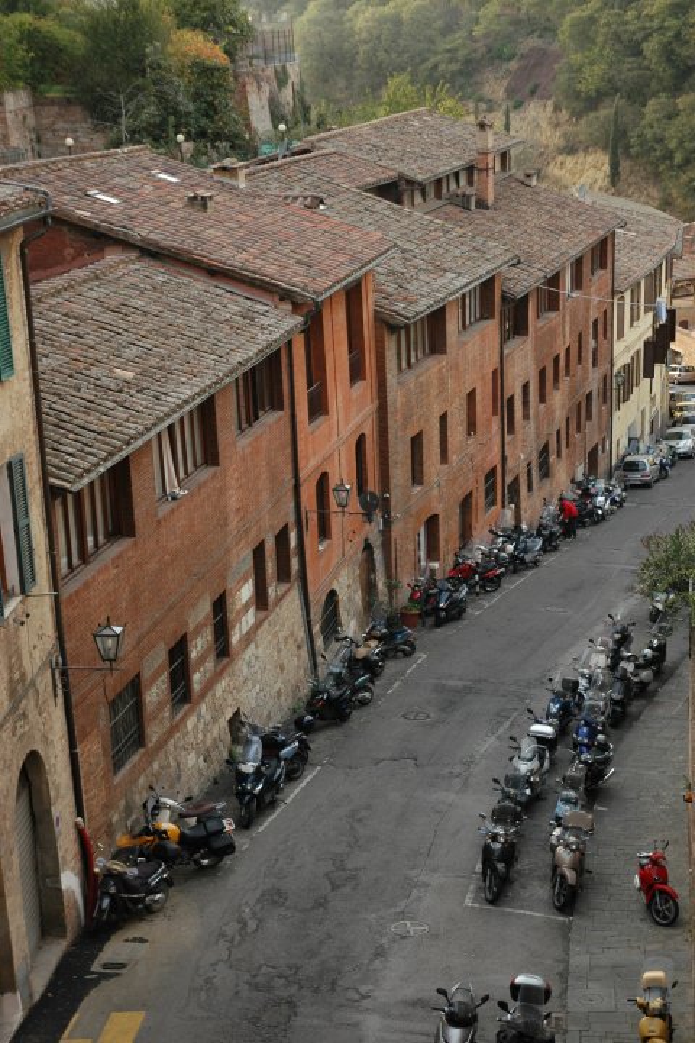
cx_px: 348
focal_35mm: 60
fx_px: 1737
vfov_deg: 33.4
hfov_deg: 22.6
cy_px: 522
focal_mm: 40
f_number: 4.5
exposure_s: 1/125
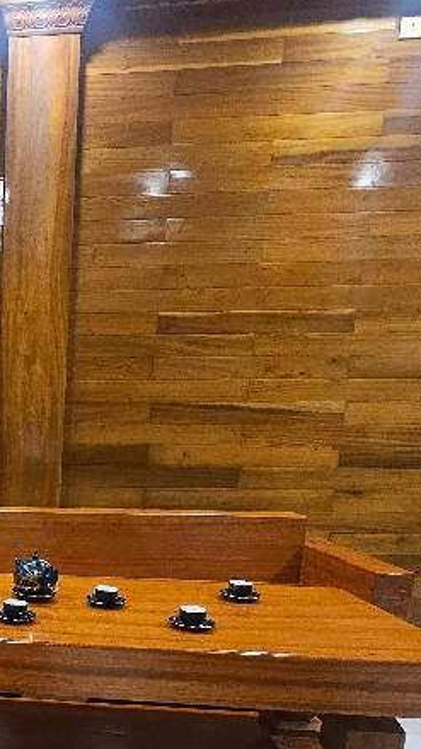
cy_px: 561
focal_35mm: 33
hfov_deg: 28.1
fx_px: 655
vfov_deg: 56.6
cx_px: -153
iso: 400
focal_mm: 2.2
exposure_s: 1/77
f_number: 2.2
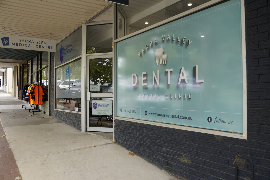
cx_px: 135
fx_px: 228
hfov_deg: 61.2
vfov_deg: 43.0
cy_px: 90
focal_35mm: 30
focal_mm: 20.3
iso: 100
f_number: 4
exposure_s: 1/80
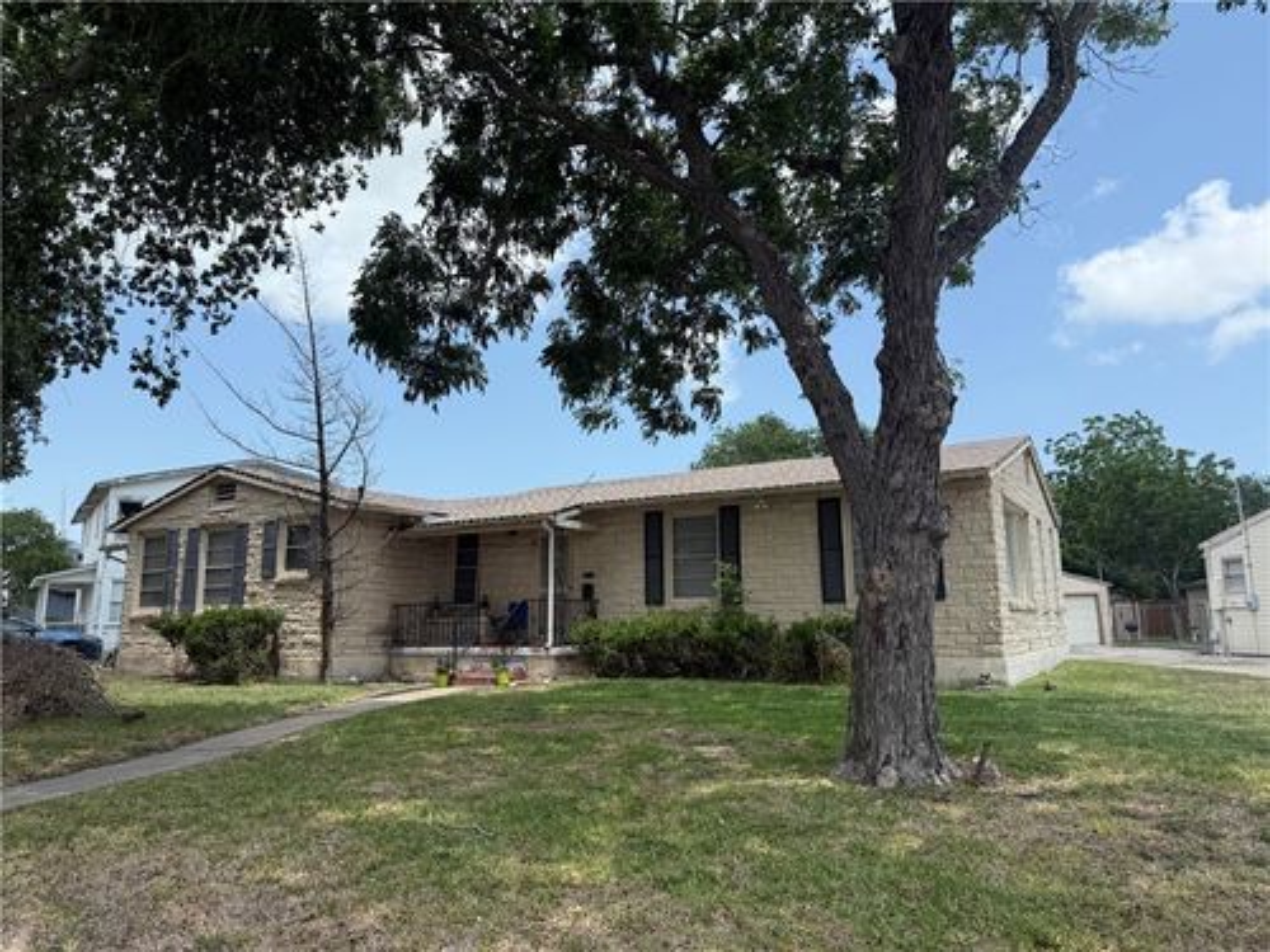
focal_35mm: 24
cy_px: 476
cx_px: 635
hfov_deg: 71.6
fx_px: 881
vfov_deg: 56.8
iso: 80
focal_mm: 6.76
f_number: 1.78
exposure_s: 1/3759
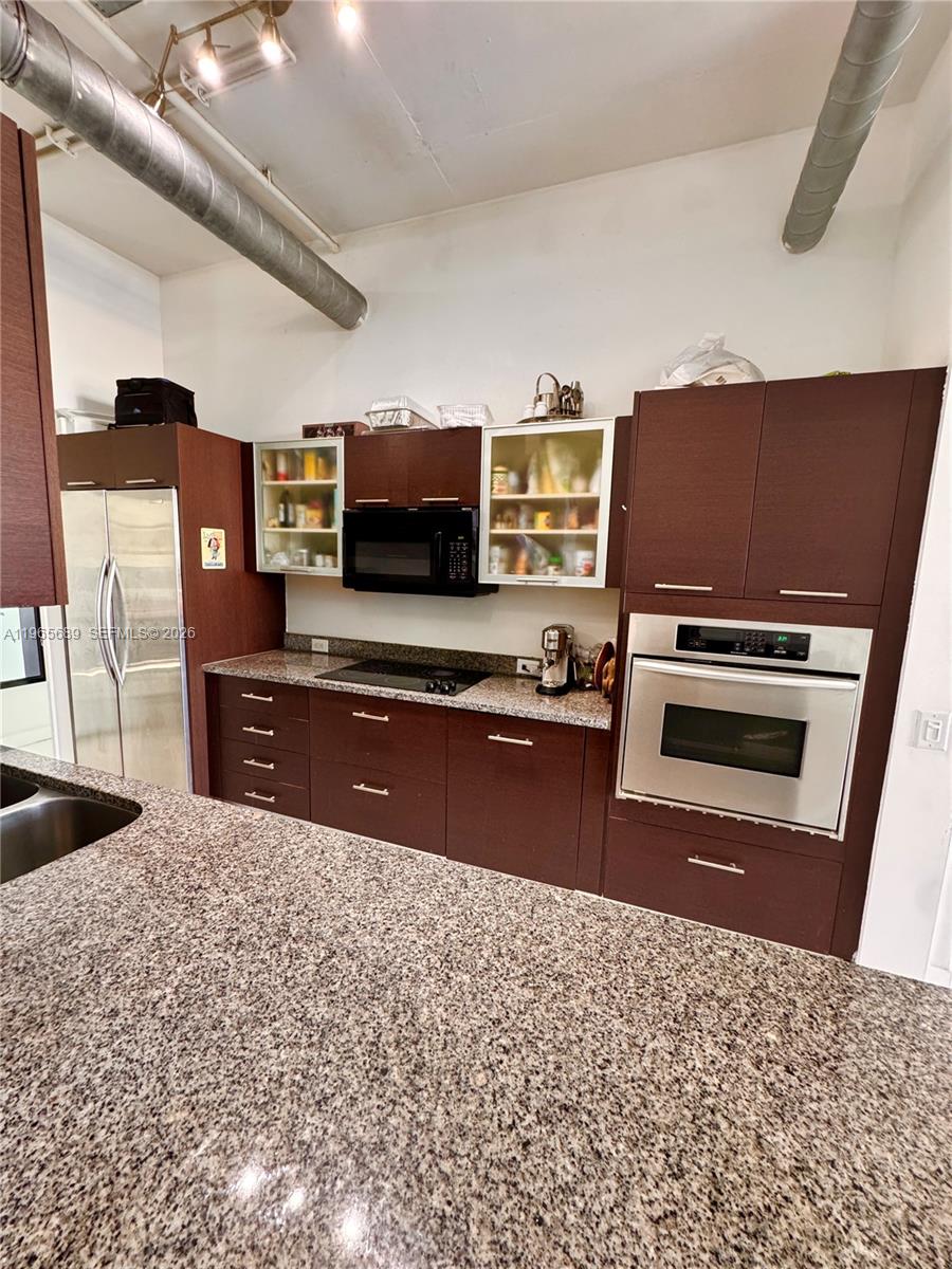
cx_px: 476
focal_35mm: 14
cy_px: 634
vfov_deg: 102.1
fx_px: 513
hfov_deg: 85.7
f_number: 2.2
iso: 320
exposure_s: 1/60
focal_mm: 2.22
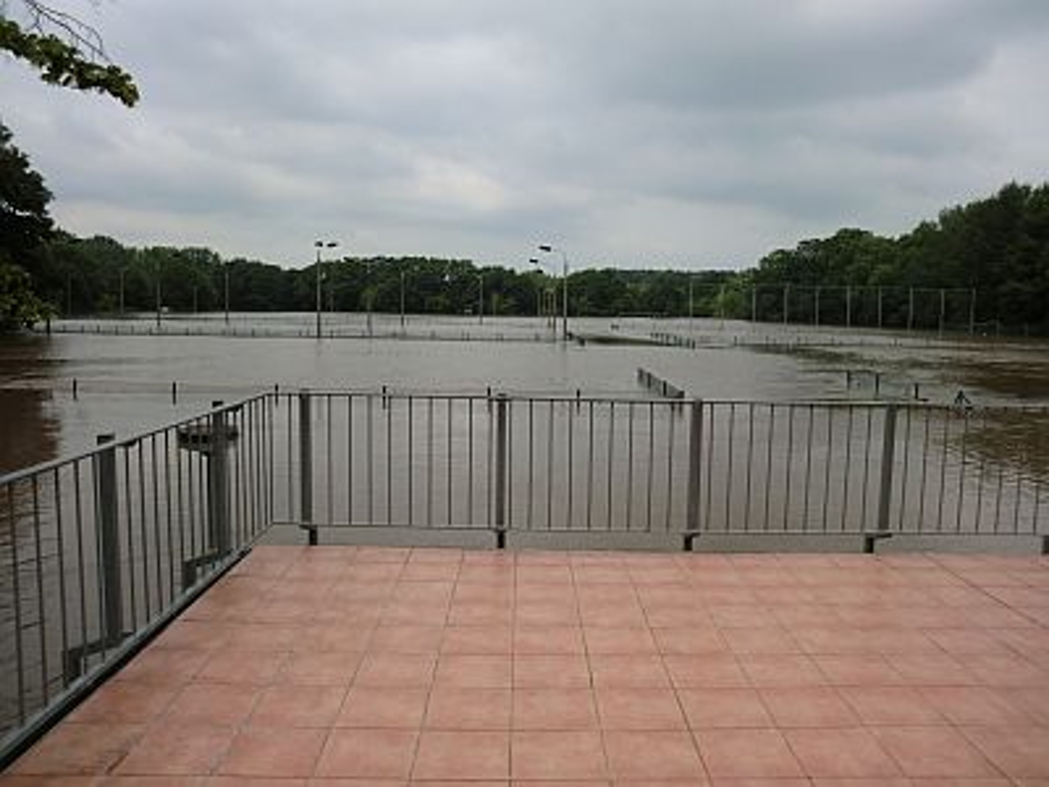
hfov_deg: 65.3
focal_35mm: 27
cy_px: 394
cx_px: 524
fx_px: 818
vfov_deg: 51.4
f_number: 8
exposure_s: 1/200
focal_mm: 4.9
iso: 50
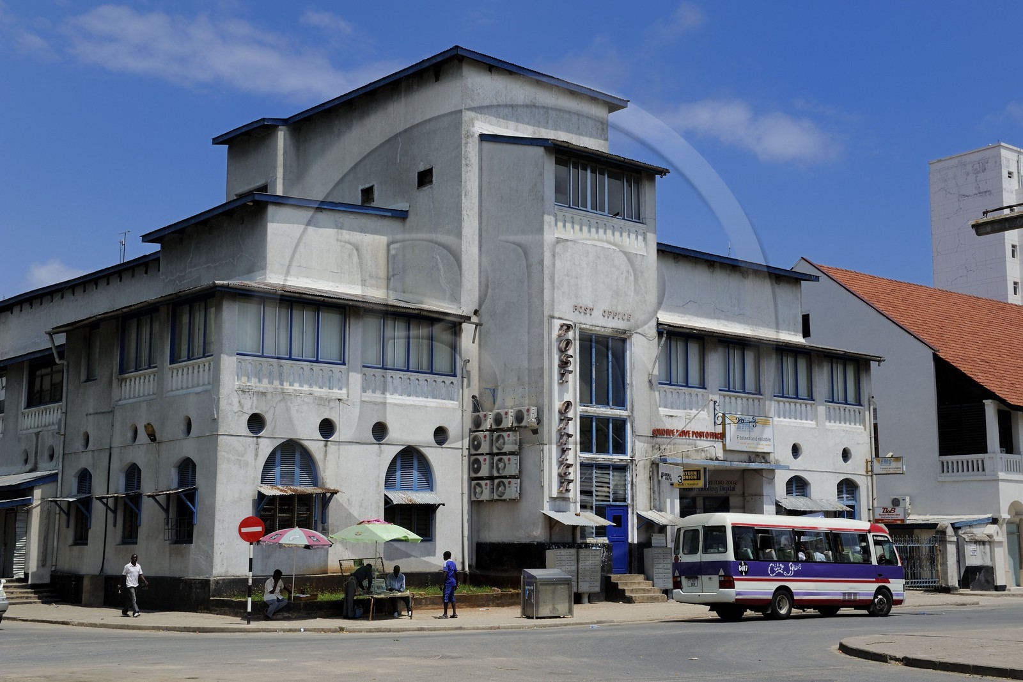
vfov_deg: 29.9
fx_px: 1278
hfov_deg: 43.6
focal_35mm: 45
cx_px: 512
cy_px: 341
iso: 200
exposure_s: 1/200
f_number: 16
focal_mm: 45
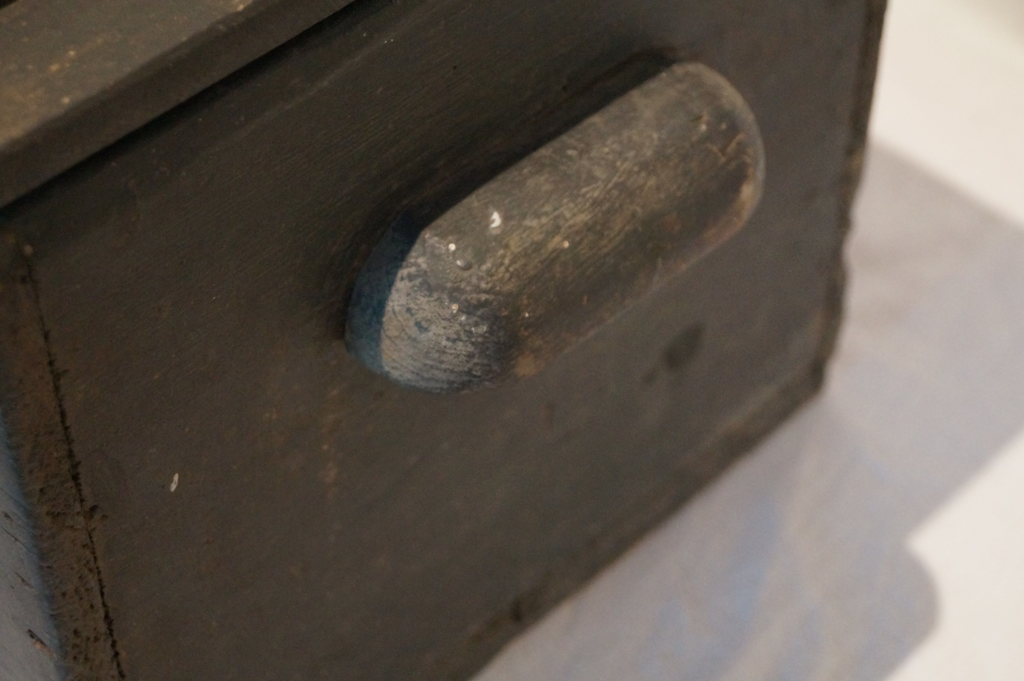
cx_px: 512
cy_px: 340
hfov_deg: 24.8
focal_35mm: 82
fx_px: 2330
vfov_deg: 16.6
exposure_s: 1/40
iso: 3200
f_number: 5.6
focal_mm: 55
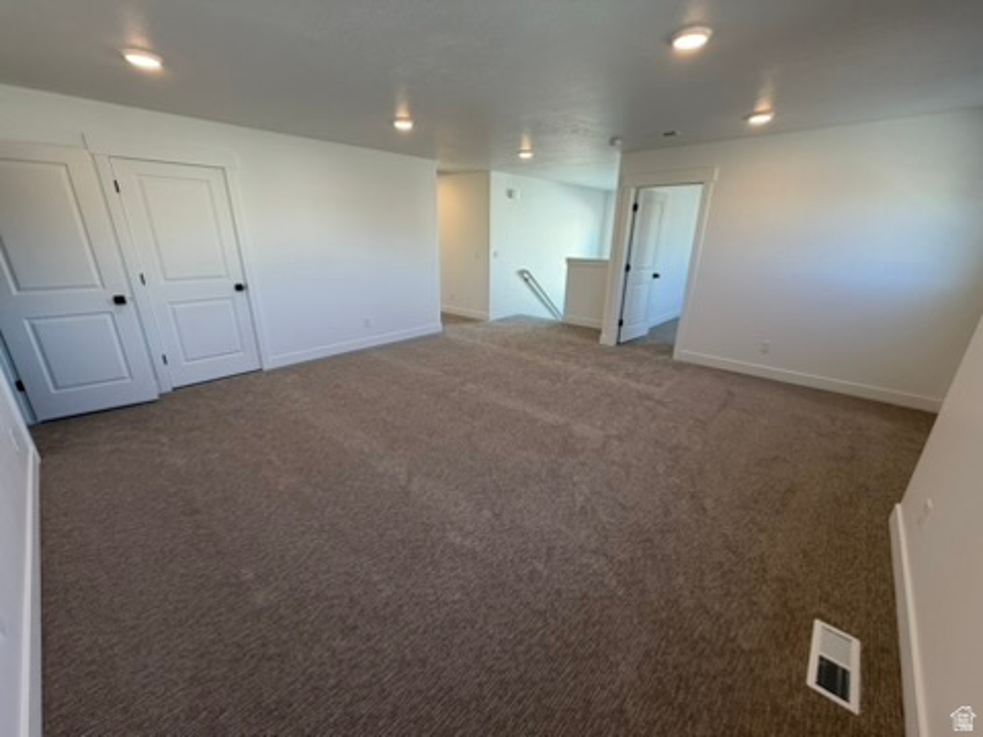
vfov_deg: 85.7
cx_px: 492
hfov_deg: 102.1
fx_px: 398
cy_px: 368
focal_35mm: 14
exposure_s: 1/120
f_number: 2.2
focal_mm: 2.22
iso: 100
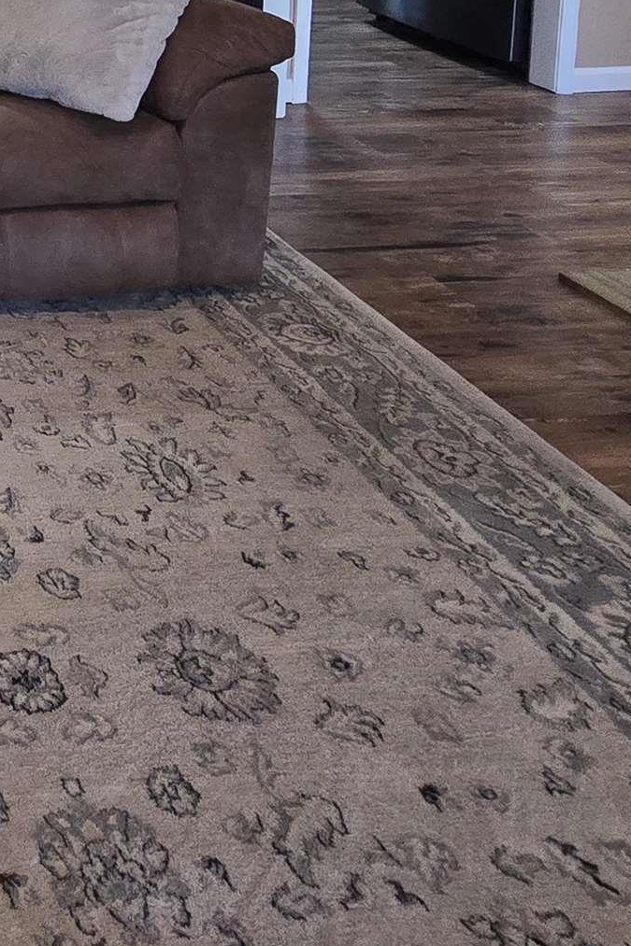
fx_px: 1078
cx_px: -345
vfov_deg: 38.2
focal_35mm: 41
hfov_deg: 24.4
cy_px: -124
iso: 320
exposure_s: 1/60
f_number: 2.2
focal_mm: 2.2
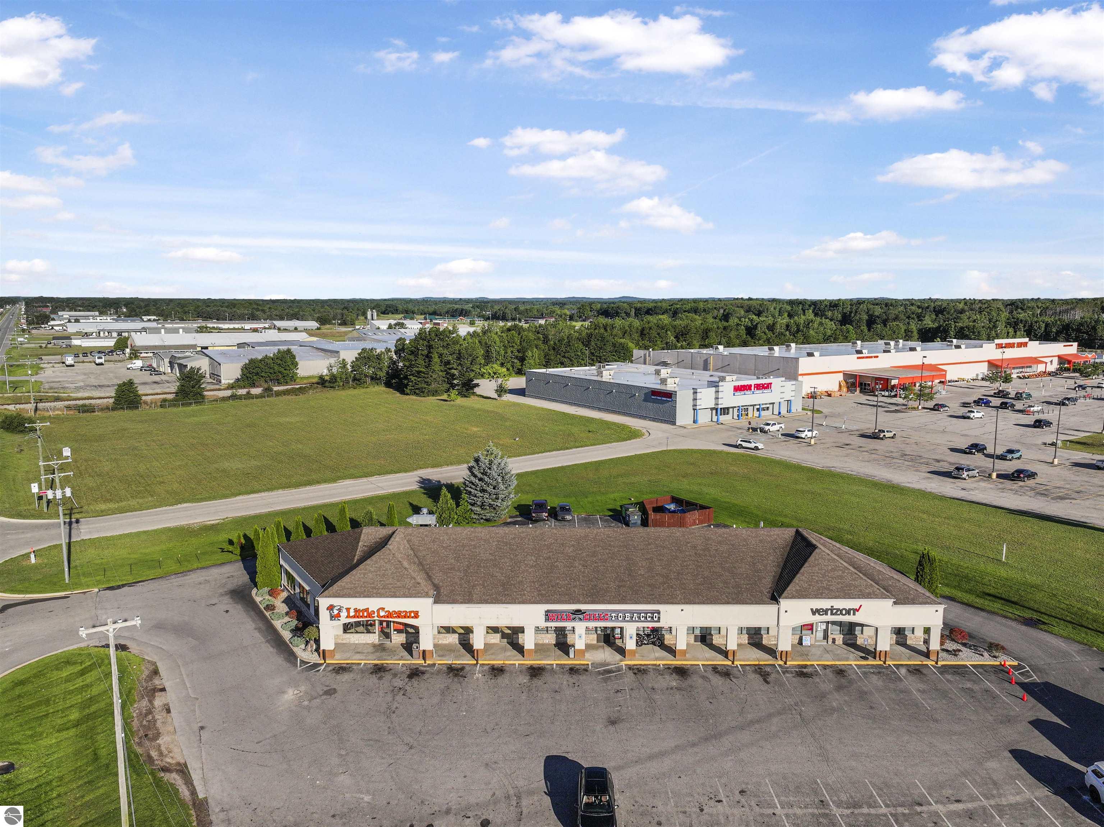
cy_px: 414
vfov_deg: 56.8
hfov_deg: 71.6
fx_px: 765
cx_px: 552
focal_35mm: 24
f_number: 4.5
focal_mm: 12.29
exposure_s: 1/120
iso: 100
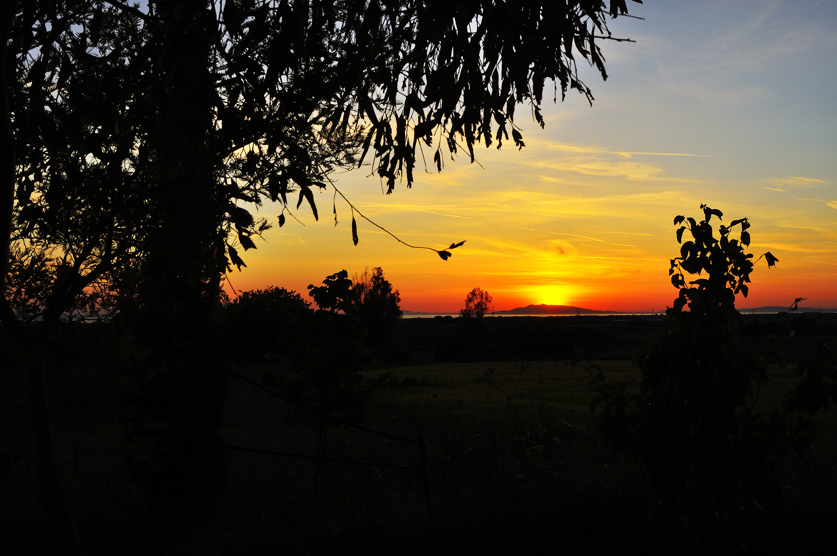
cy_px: 278
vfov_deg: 34.1
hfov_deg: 49.6
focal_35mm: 39
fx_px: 906
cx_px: 418
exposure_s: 1/125
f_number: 11
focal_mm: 26
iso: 200
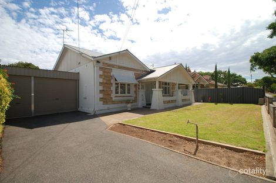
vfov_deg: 77.3
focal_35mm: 15
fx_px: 115
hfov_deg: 100.4
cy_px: 92
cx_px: 138
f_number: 10
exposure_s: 1/200
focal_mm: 10
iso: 100
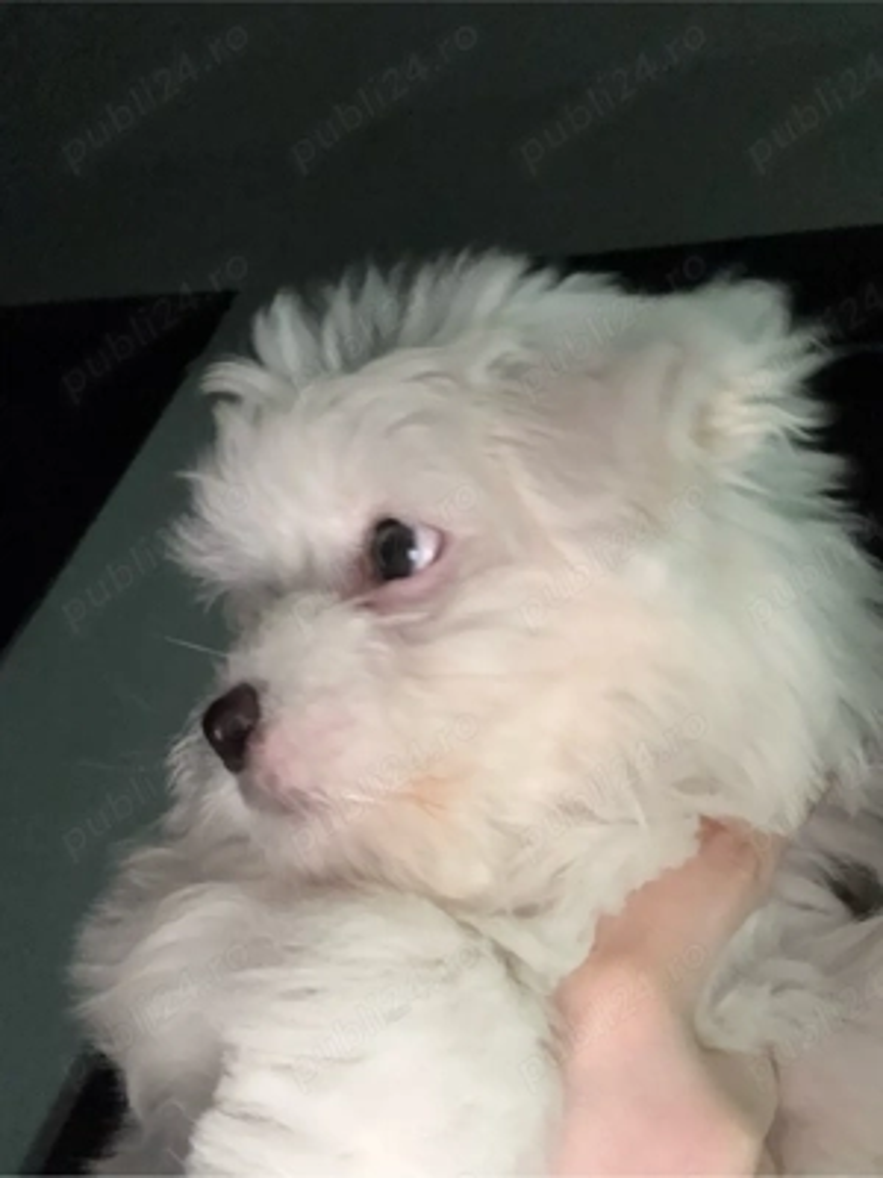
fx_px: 1020
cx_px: 442
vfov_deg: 60.0
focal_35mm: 30
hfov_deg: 46.8
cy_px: 589
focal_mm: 2.69
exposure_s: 1/50
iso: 200
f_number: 1.9
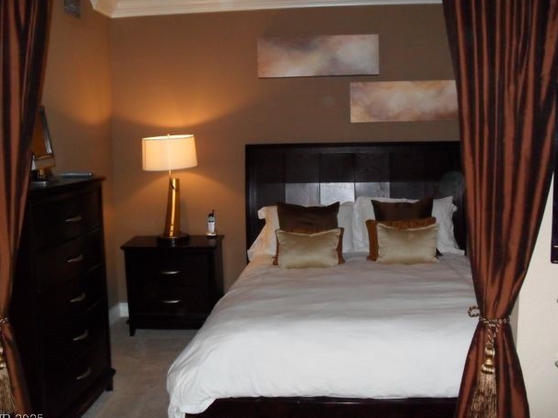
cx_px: 279
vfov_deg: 38.7
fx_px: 597
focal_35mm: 37
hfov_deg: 50.1
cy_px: 211
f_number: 3
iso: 320
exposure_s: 1/45
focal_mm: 6.3
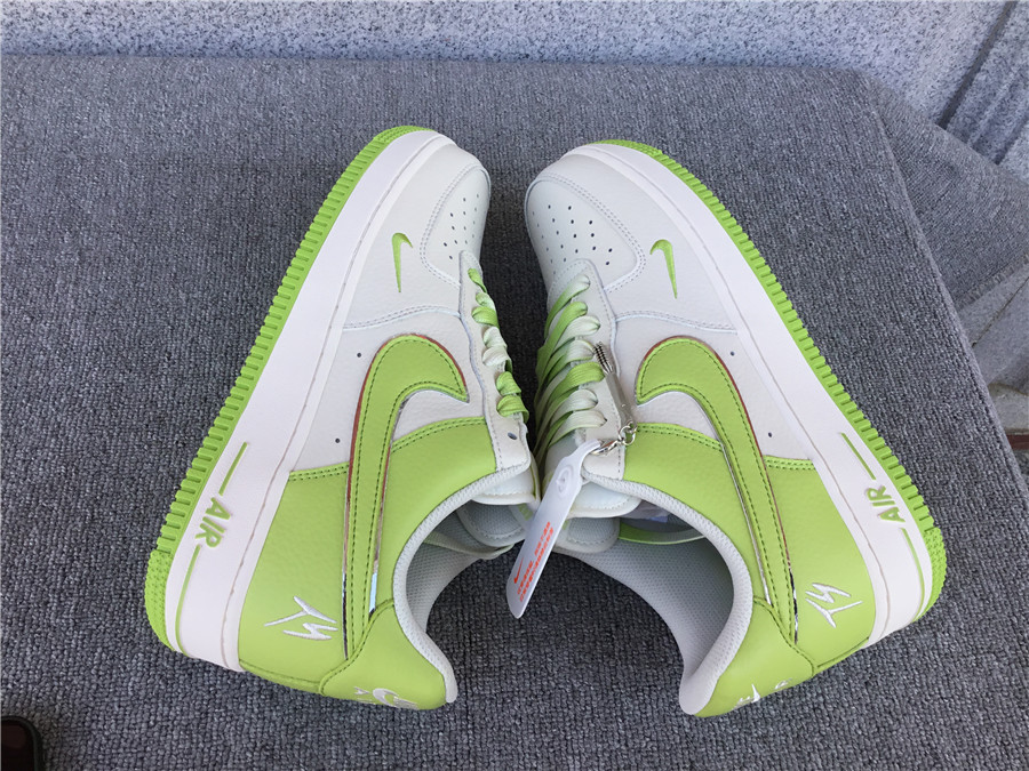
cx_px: 514
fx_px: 922
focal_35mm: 31
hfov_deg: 58.4
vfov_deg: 45.4
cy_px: 386
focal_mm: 3.3
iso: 25
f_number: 2.4
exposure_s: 1/229
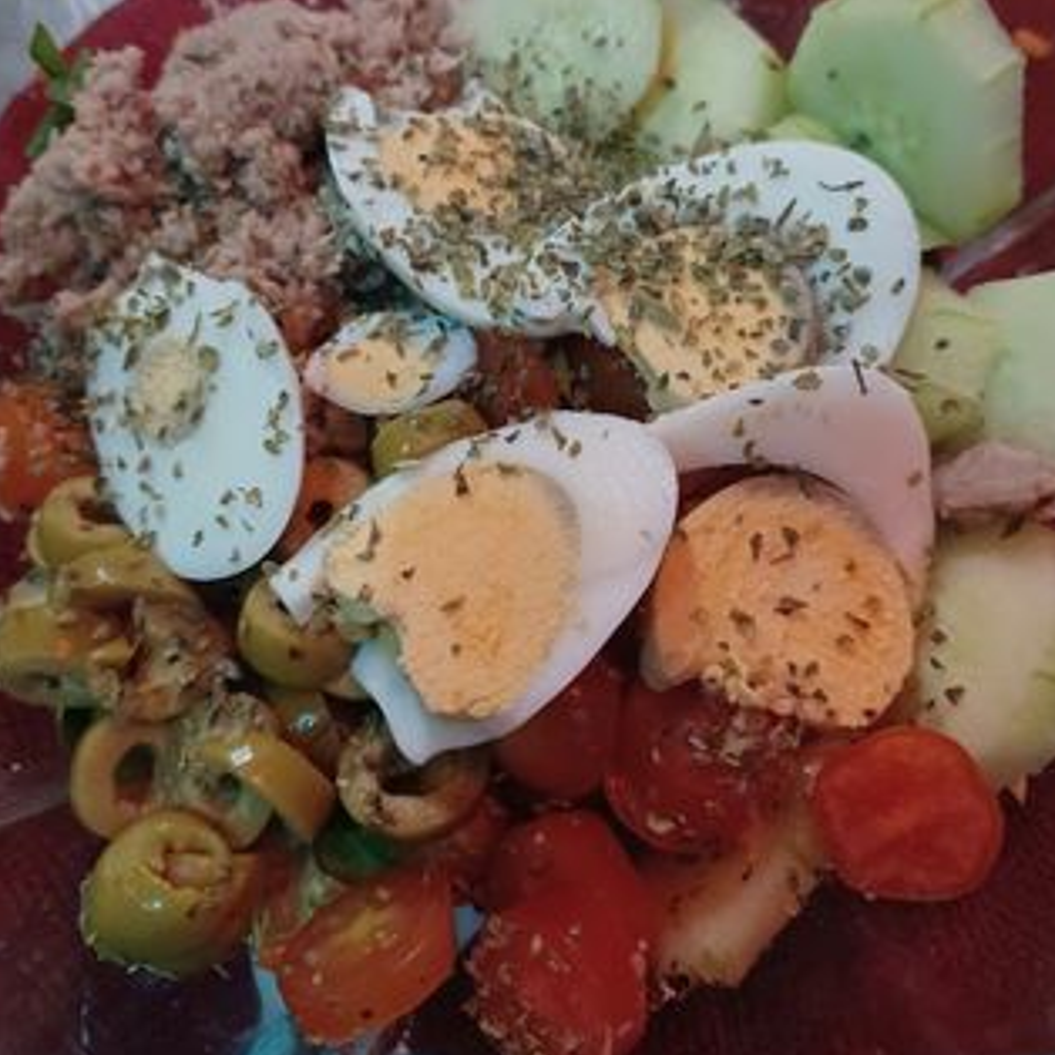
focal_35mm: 30
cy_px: 386
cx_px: 528
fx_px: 1034
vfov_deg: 53.4
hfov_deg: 54.0
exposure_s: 1/25
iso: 500
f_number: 1.8
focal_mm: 4.6
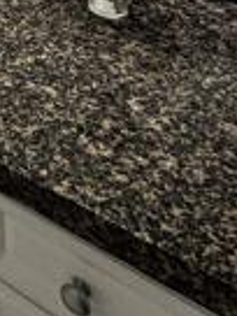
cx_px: -263
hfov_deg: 16.1
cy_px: -253
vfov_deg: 20.6
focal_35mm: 66
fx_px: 602
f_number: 2.2
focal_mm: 2.22
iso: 200
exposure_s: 1/120
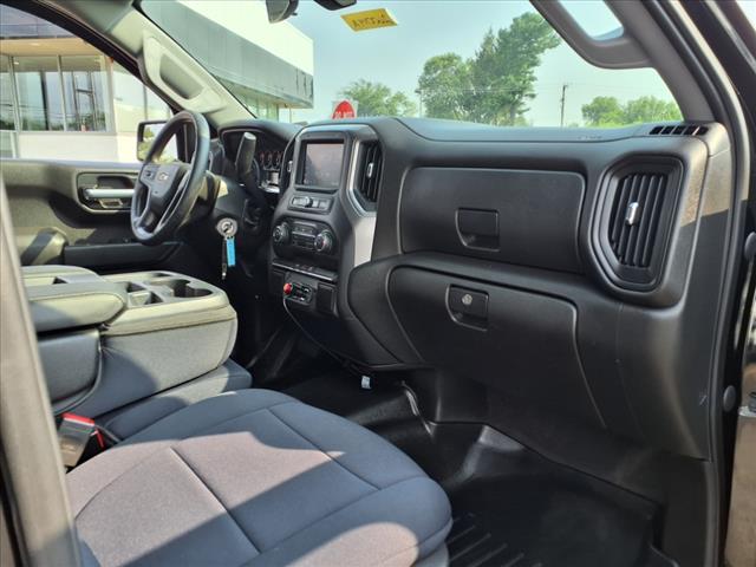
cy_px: 284
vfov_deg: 51.4
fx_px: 590
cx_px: 378
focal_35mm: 27
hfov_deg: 65.3
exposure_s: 1/244
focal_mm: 3.58
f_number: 1.9
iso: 40
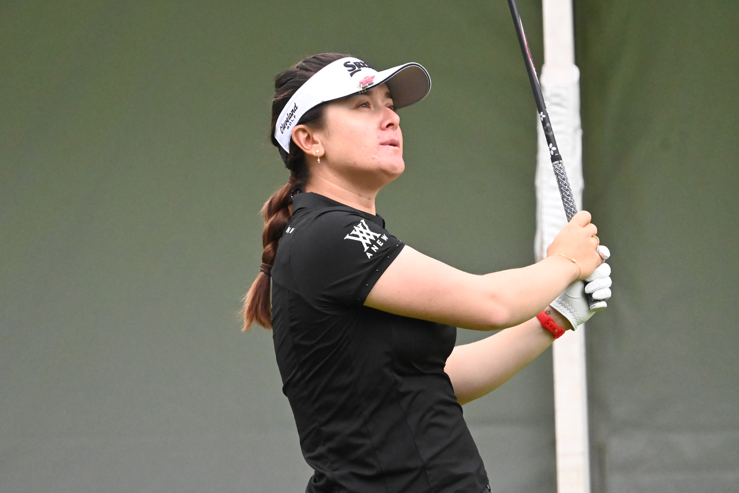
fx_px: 12316
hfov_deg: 3.4
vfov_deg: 2.3
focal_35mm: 600
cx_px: 370
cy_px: 246
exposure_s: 1/3200
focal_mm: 400
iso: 9000
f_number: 5.6
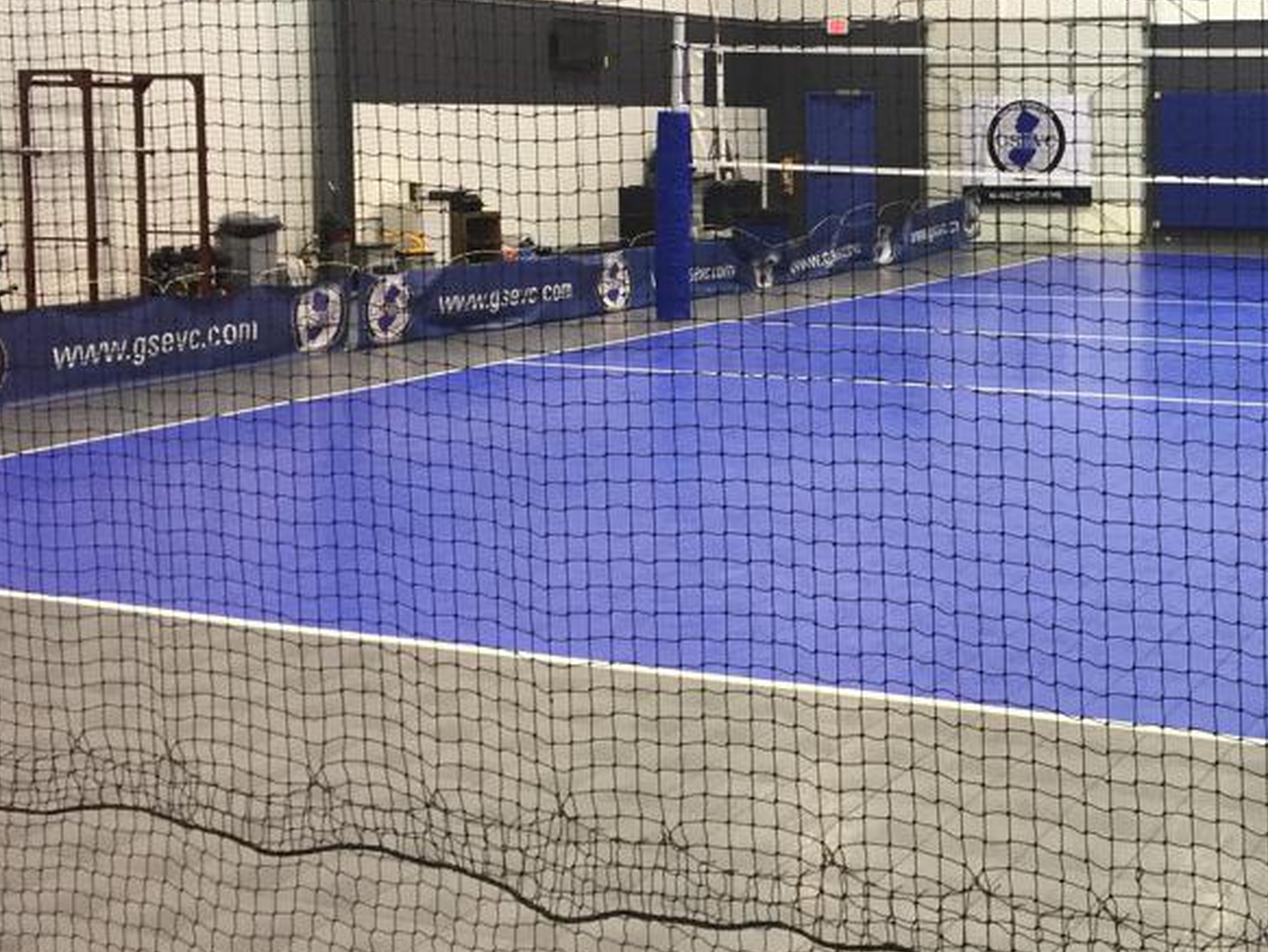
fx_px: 1869
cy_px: 248
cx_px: 1059
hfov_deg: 35.9
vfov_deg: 28.2
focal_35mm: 51
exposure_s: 1/30
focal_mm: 4.15
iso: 100
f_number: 2.2
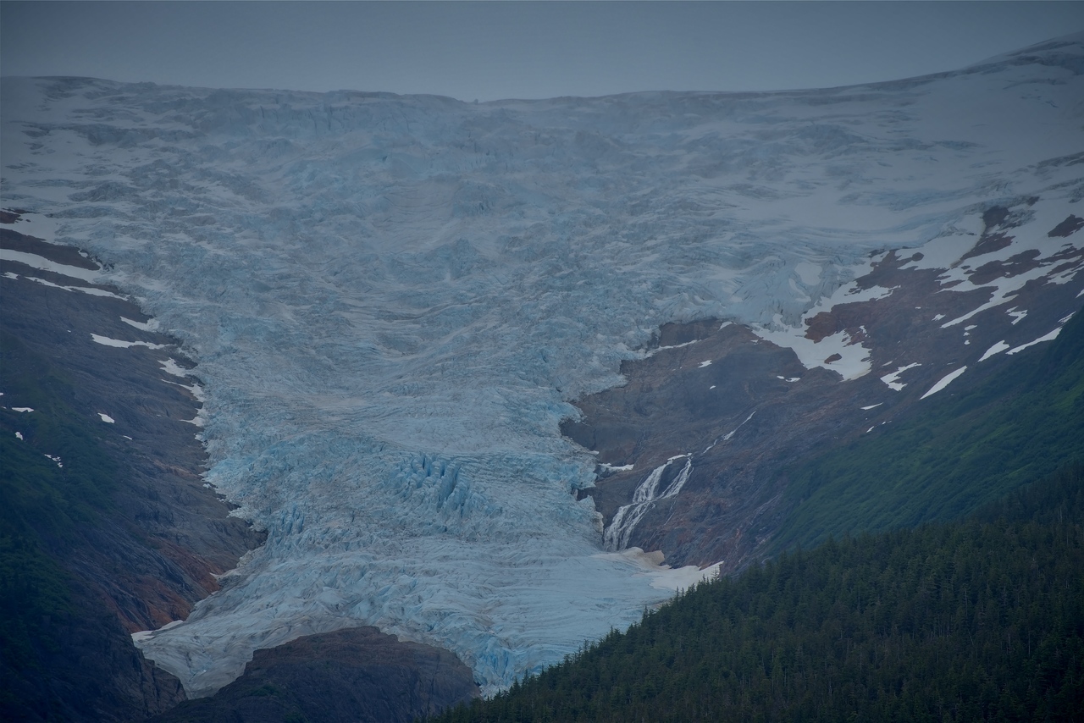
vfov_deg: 6.5
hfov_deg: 9.8
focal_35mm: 210
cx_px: 542
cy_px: 362
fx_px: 6324
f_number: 9
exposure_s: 1/500
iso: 100
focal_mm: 210
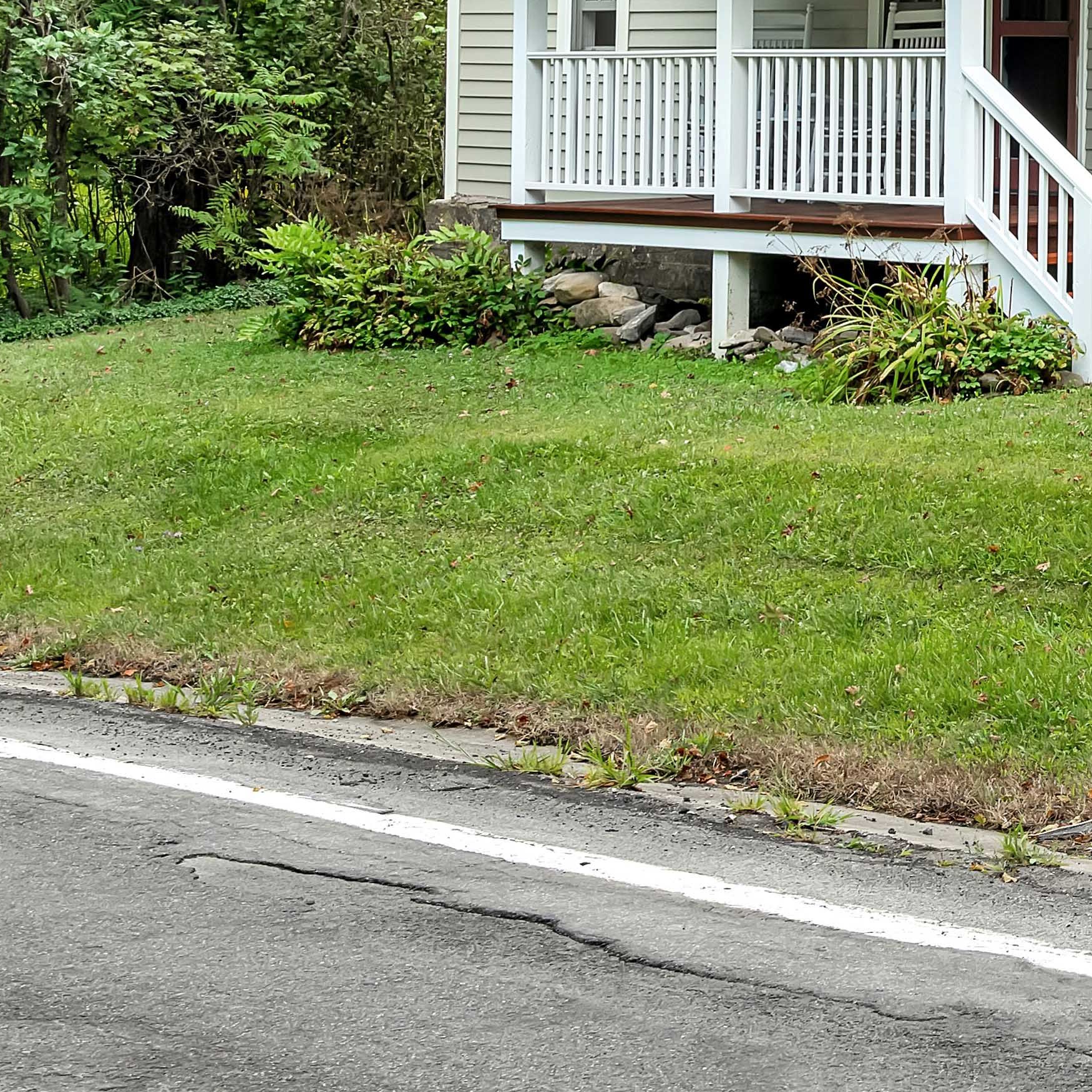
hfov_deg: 15.6
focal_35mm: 102
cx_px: 1688
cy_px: -90
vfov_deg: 16.6
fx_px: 3640
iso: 800
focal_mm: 35
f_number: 9
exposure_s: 1/80
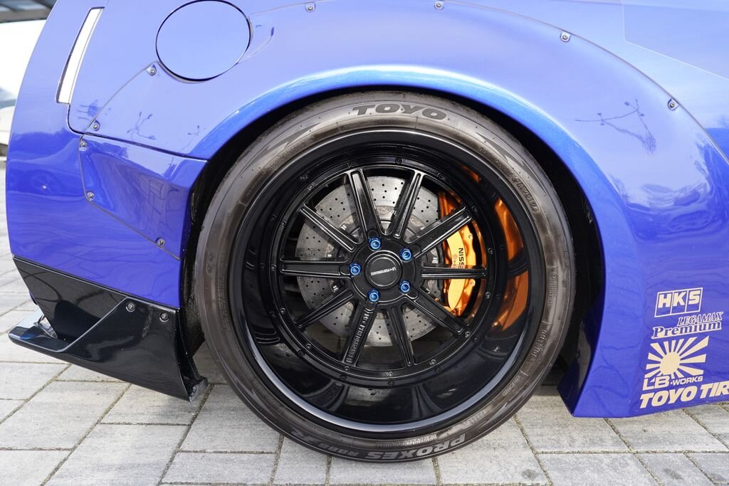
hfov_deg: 65.5
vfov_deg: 46.4
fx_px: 567
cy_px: 243
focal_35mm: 28
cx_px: 364
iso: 100
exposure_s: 1/100
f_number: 4
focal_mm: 28
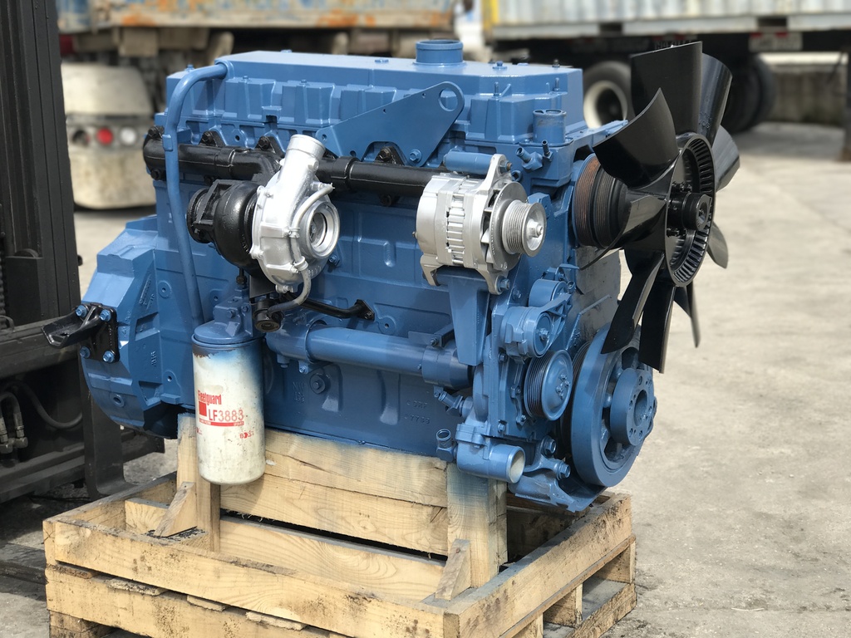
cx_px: 426
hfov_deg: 33.8
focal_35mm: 57
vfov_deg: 25.7
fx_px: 1401
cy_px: 319
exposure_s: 1/399
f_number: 2.8
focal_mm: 6.6
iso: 20
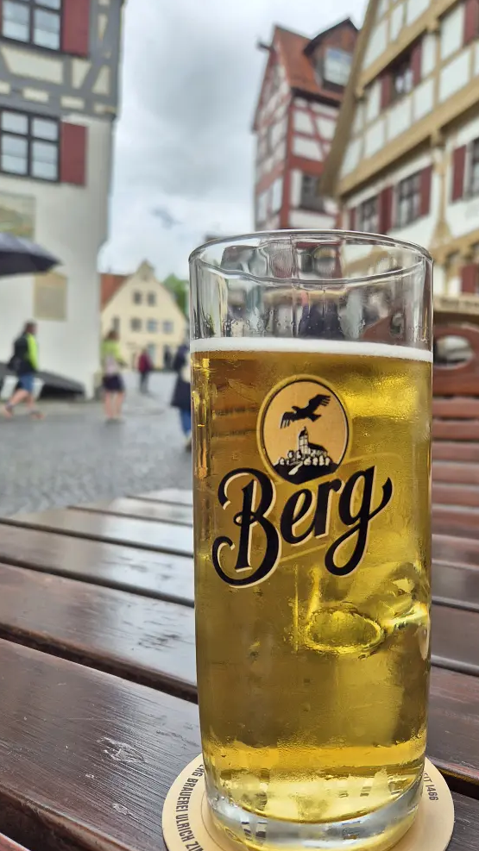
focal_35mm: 26
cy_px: 434
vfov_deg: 71.9
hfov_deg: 43.7
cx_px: 325
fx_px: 587
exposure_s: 1/996
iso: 25
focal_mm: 5.4
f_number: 1.8
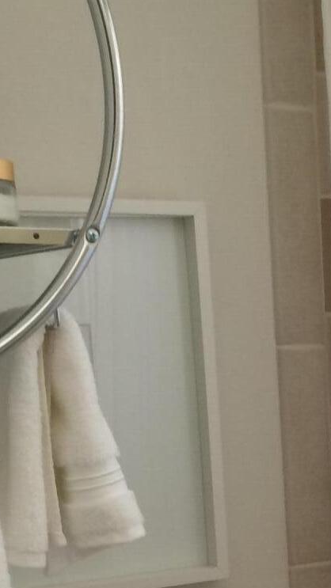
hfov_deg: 13.7
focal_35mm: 85
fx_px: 1326
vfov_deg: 23.3
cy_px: 663
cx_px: 417
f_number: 2.2
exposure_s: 1/30
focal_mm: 4.15
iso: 50
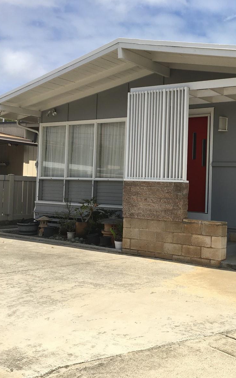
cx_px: 223
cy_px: 189
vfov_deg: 47.2
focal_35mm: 42
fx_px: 432
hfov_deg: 29.0
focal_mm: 4.15
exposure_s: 1/1603
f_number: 2.2
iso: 25
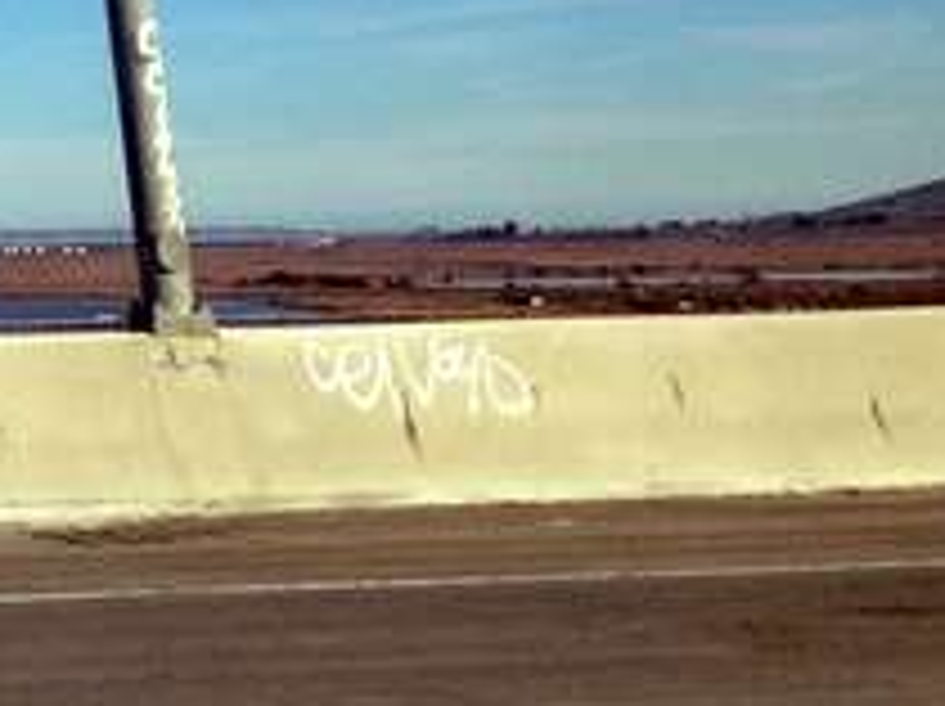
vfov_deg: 11.7
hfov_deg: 13.9
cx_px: -760
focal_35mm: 126
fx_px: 3436
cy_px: 157
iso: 50
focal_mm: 4.13
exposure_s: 1/1748
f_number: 2.4
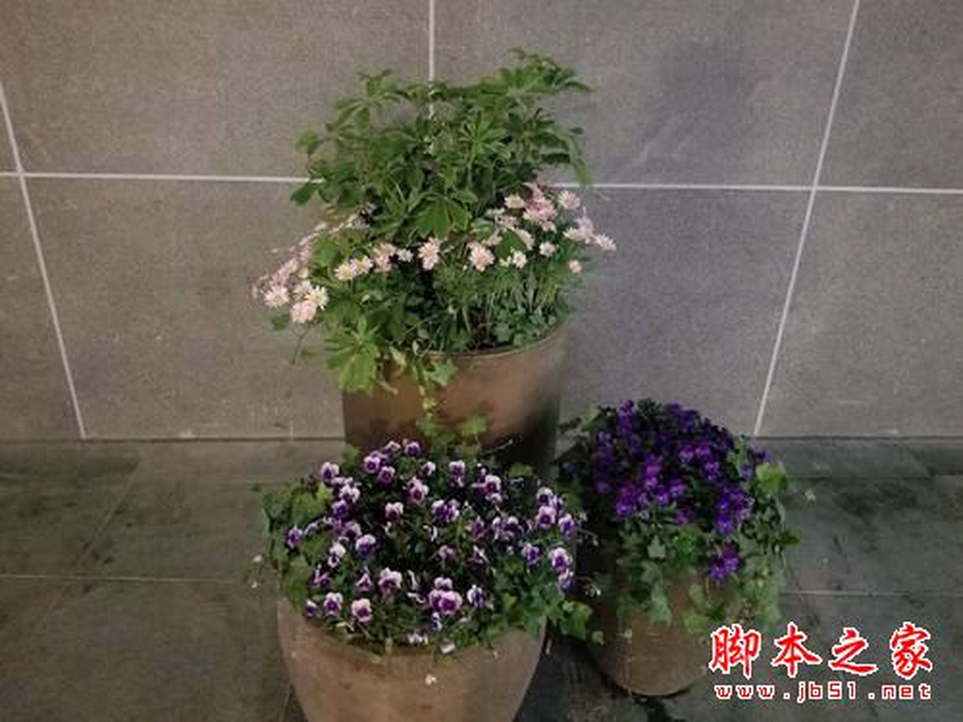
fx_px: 723
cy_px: 361
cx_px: 482
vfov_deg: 53.1
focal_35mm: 26
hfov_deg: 67.3
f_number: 1.7
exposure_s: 1/10
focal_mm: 4.25
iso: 1600
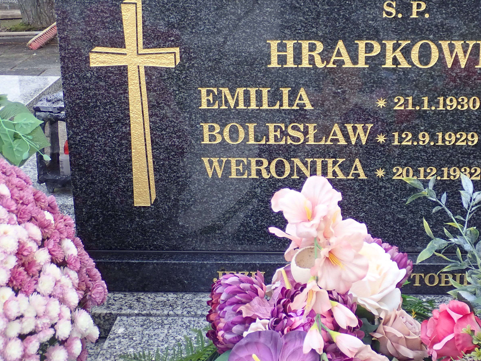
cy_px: 180
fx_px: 931
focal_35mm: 67
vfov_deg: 21.9
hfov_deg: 28.7
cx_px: 340
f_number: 2.8
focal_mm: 7.34
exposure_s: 1/100
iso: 100
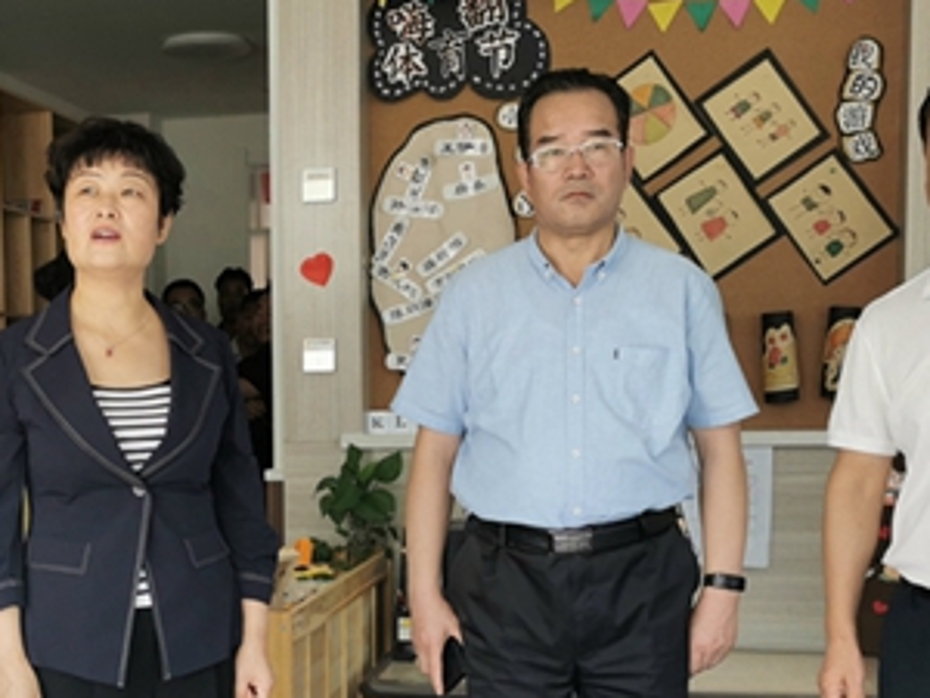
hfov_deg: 30.1
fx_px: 1693
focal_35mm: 63
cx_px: 217
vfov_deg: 23.0
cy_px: 529
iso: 50
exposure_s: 1/100
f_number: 1.8
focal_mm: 5.58
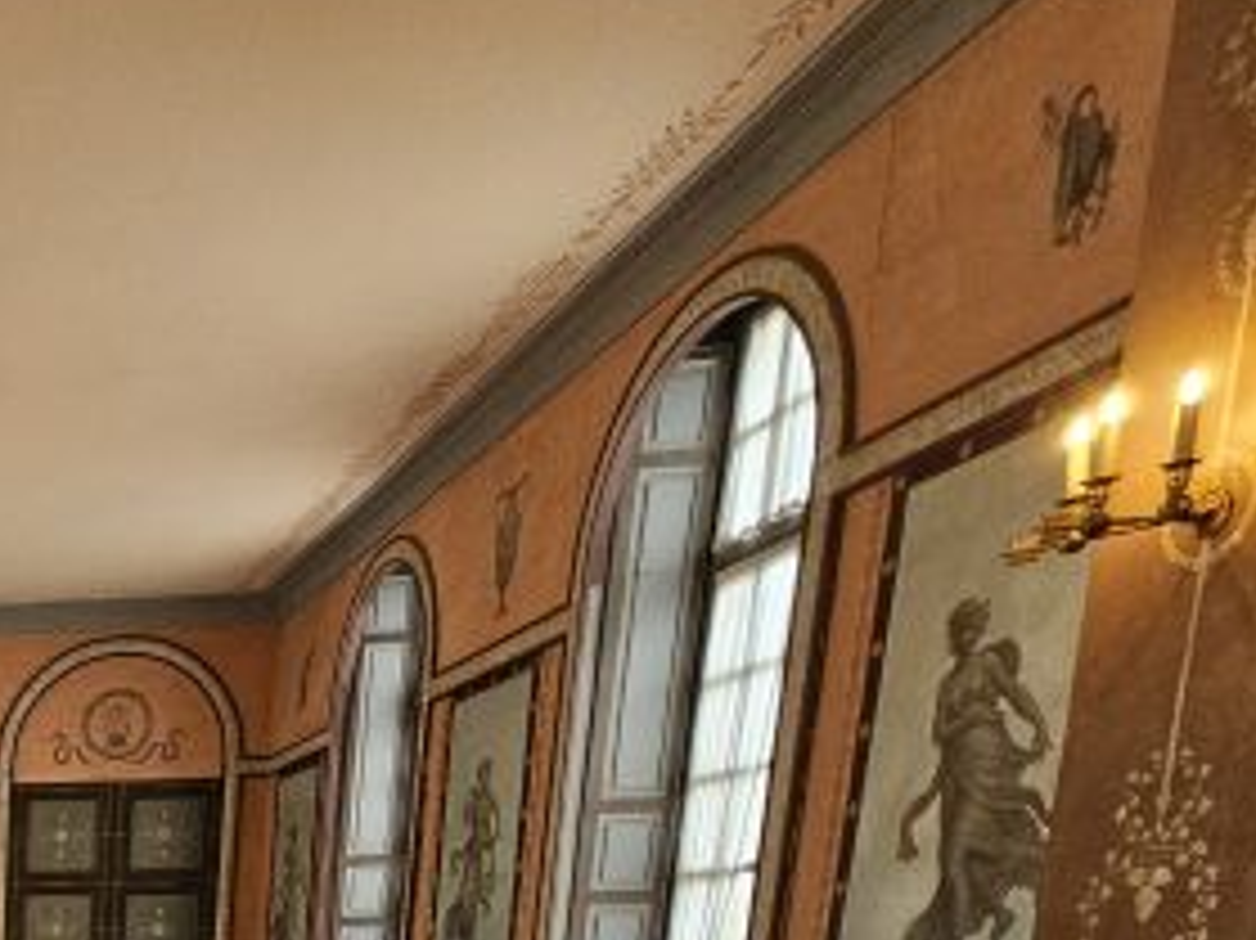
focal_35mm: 35
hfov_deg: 36.3
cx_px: -347
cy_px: 1203
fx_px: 1269
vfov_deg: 31.8
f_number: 2.2
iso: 400
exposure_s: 1/50
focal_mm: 2.2
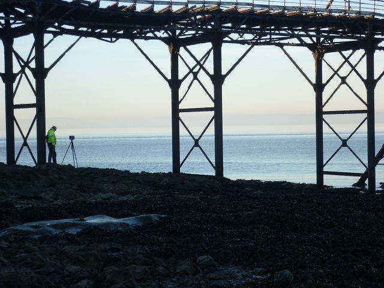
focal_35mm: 101
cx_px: 192
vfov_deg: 14.6
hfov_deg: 19.4
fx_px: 1120
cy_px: 144
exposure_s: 1/125
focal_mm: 18
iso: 80
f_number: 5.6
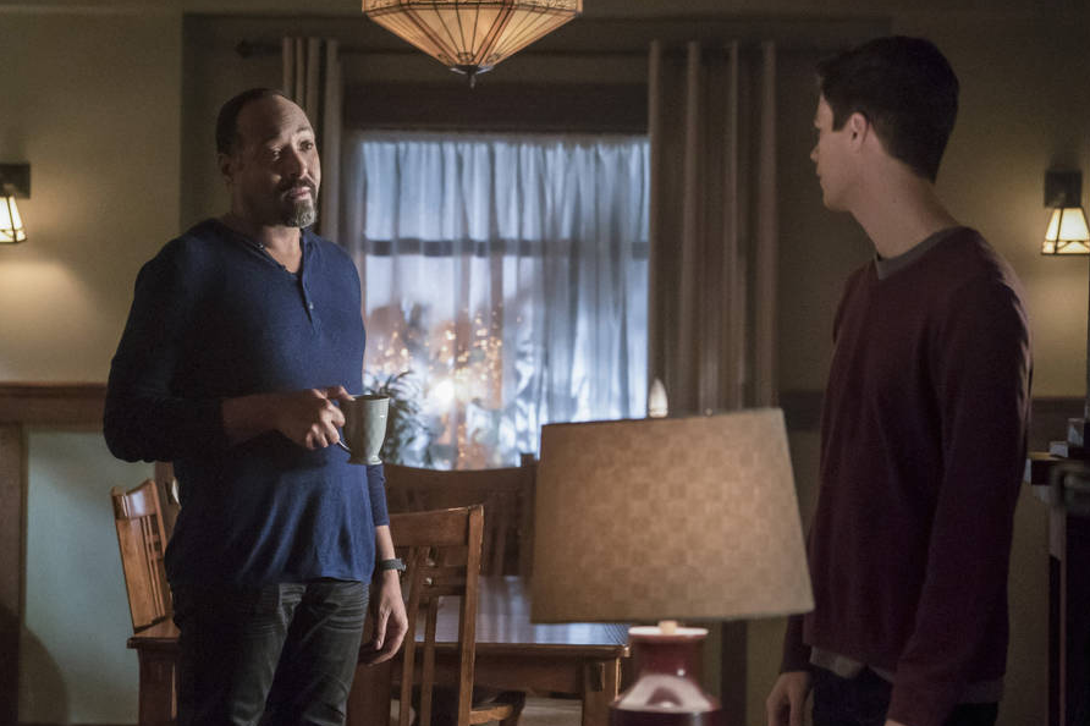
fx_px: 2905
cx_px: 549
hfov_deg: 21.2
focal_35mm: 96
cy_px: 365
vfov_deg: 14.2
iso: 8000
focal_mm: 95
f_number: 4
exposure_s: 1/125
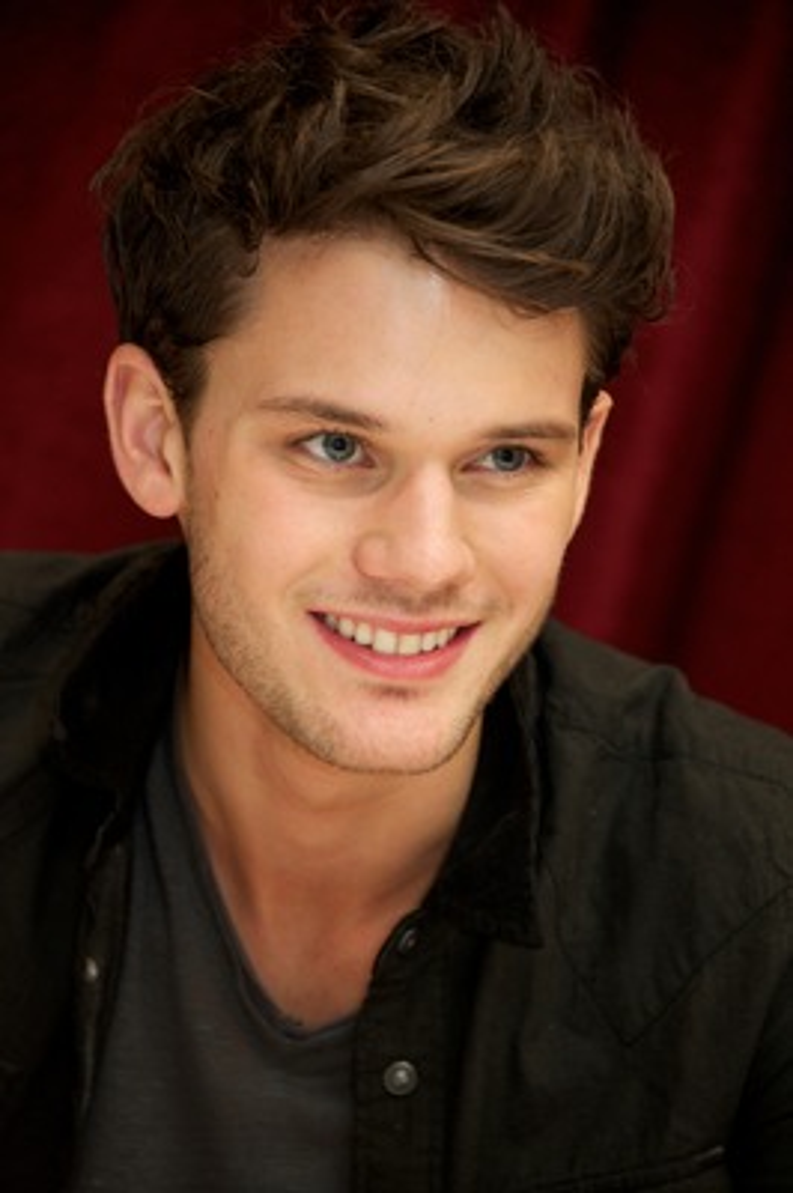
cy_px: 596
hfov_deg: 6.5
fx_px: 6950
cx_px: 396
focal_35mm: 210
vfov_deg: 9.8
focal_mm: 210
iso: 1000
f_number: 5.6
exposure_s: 1/60
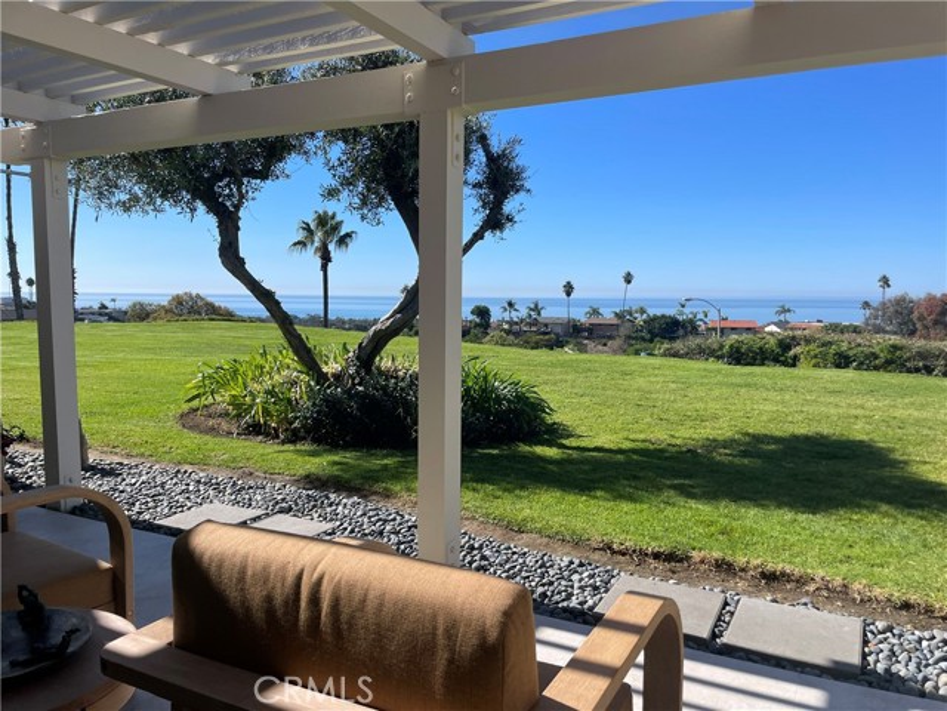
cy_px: 356
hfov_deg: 67.3
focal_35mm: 26
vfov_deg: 53.1
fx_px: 711
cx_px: 474
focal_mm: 4.2
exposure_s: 1/3205
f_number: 1.6
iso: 32
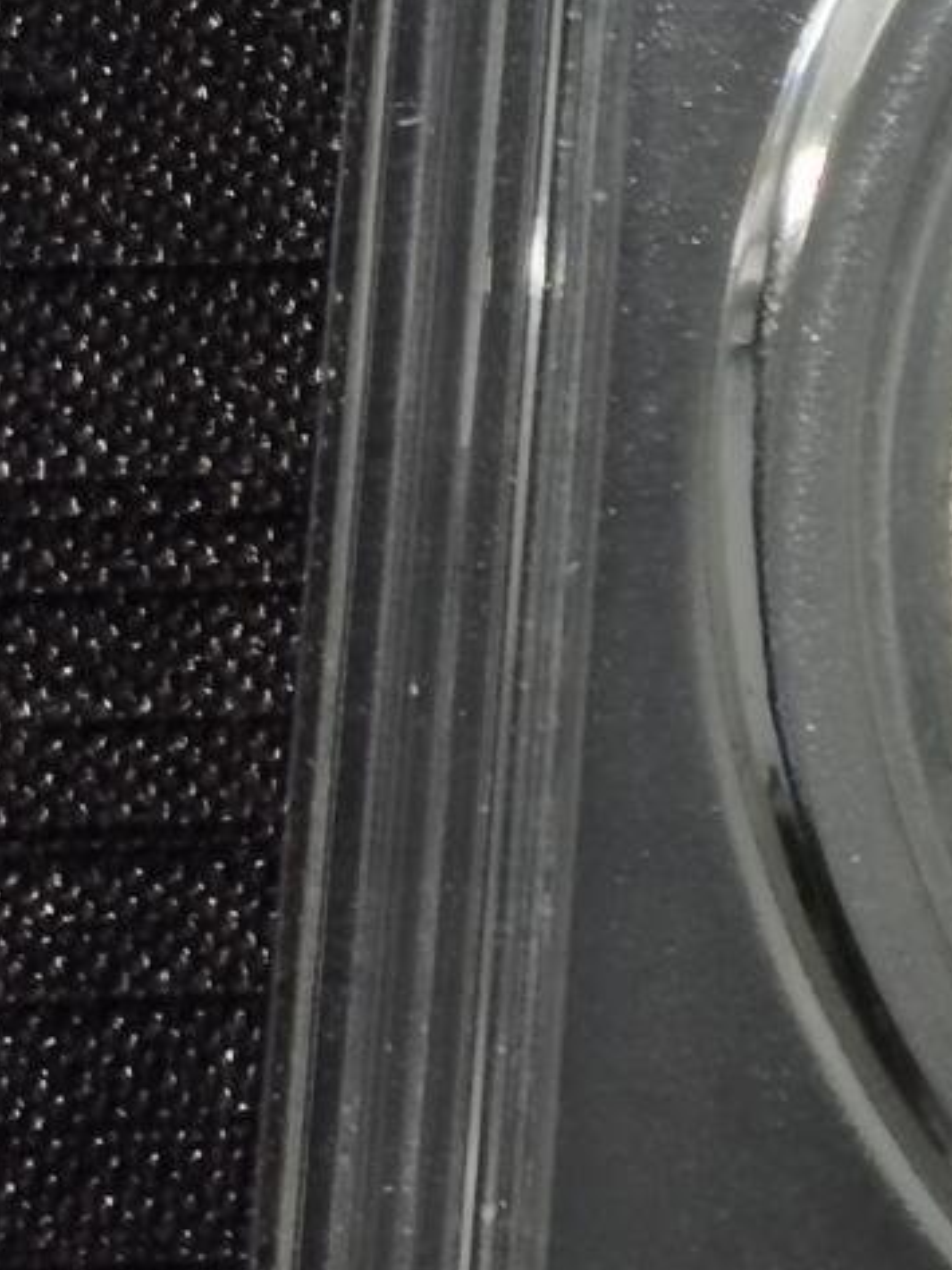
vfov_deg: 9.4
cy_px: -46
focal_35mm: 209
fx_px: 7671
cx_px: 1794
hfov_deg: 6.9
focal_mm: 5.58
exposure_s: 1/100
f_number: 1.8
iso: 50
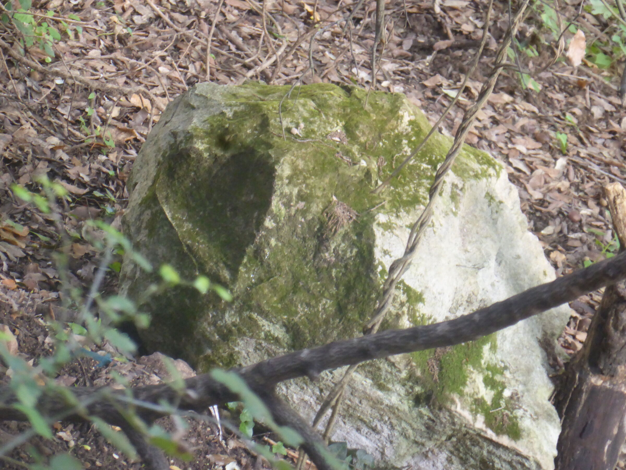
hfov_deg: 4.4
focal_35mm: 451
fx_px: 8156
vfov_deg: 3.3
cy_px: 235
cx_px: 313
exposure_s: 1/5
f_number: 6
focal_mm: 73.1
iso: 400
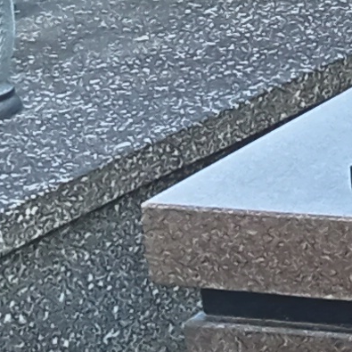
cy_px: -171
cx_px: 965
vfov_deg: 8.7
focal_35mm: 197
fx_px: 2266
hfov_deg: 7.9
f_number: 2
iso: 100
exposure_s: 1/269
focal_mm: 2.79
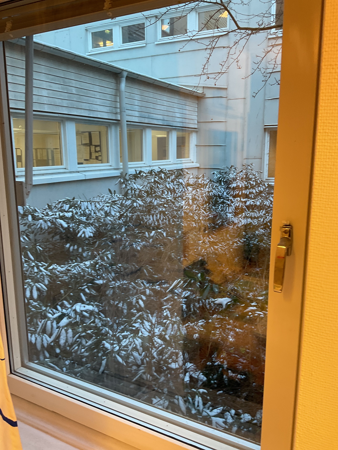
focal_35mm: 29
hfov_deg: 48.2
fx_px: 378
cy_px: 225
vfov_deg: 61.7
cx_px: 169
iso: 40
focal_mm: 3
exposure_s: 1/50
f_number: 1.8
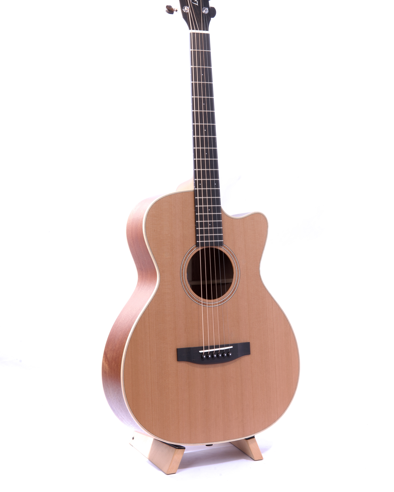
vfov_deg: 26.0
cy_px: 196
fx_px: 1064
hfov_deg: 21.0
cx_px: 198
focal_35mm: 73
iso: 100
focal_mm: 64
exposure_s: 1/50
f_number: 20
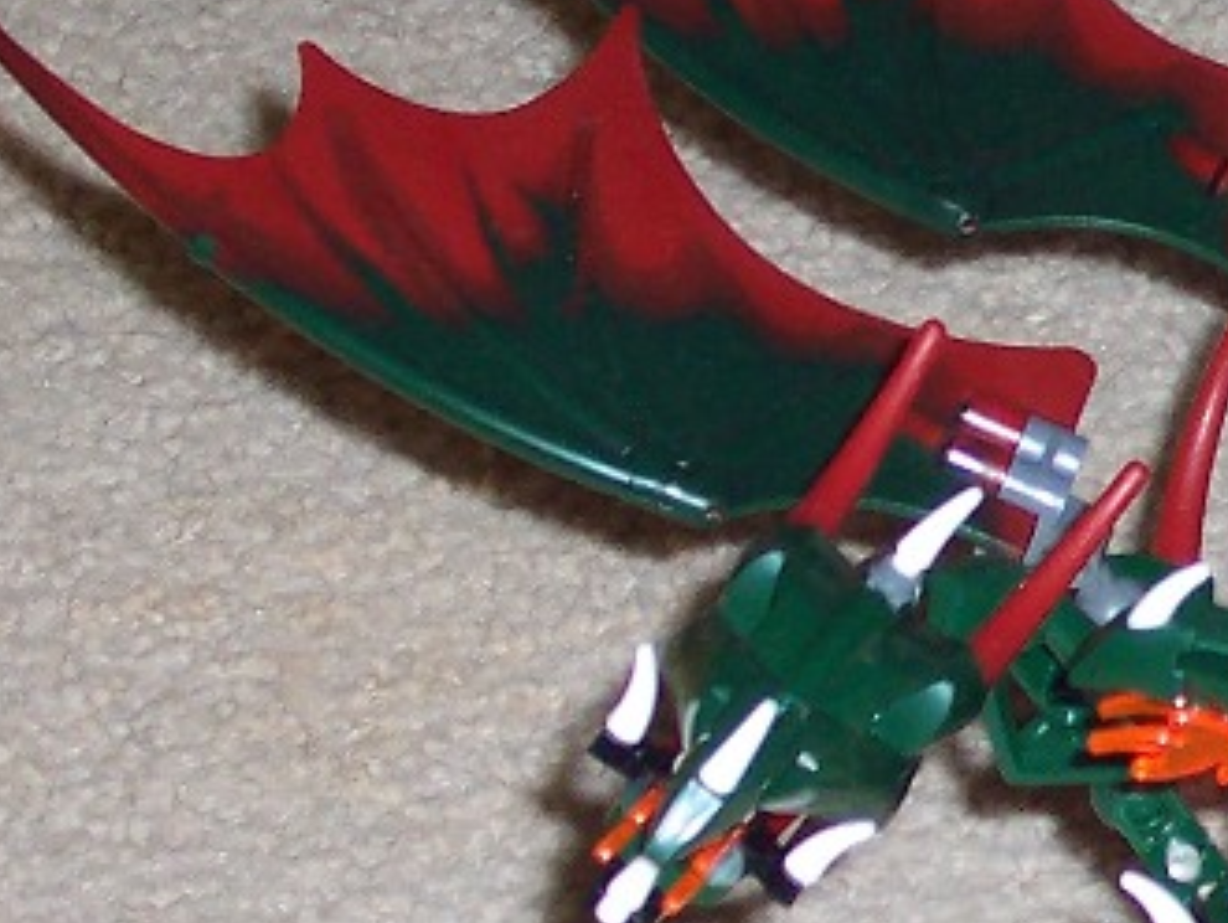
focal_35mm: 220
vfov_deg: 6.8
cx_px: 1753
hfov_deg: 8.8
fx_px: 7810
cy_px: 543
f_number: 4
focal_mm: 10.8
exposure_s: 1/90
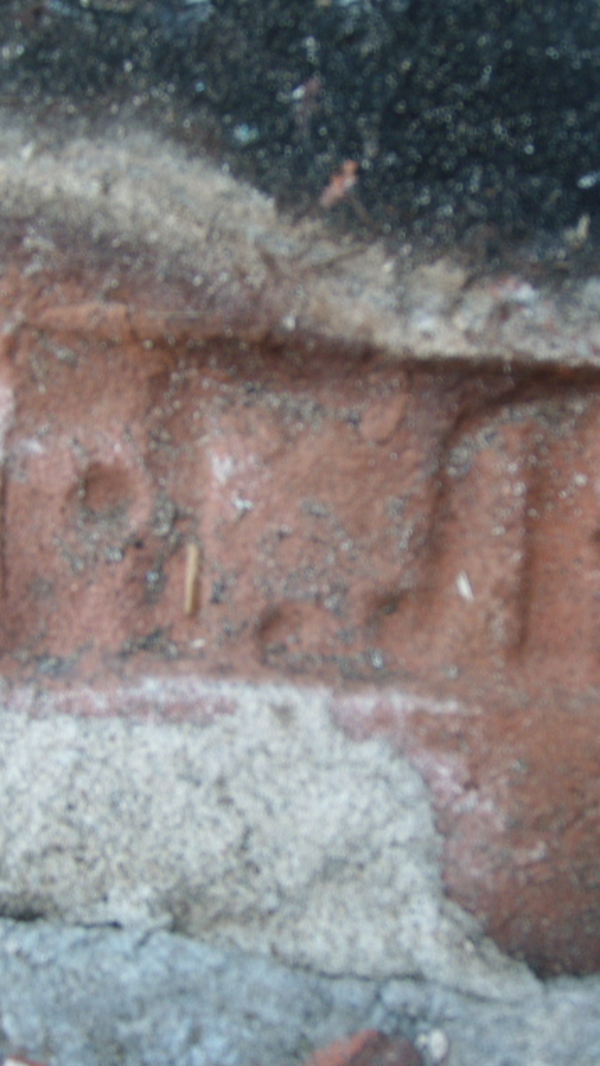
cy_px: 533
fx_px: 1442
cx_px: 291
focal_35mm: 51
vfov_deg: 40.6
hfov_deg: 23.5
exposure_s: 1/35
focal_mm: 5.8
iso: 50
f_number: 2.8
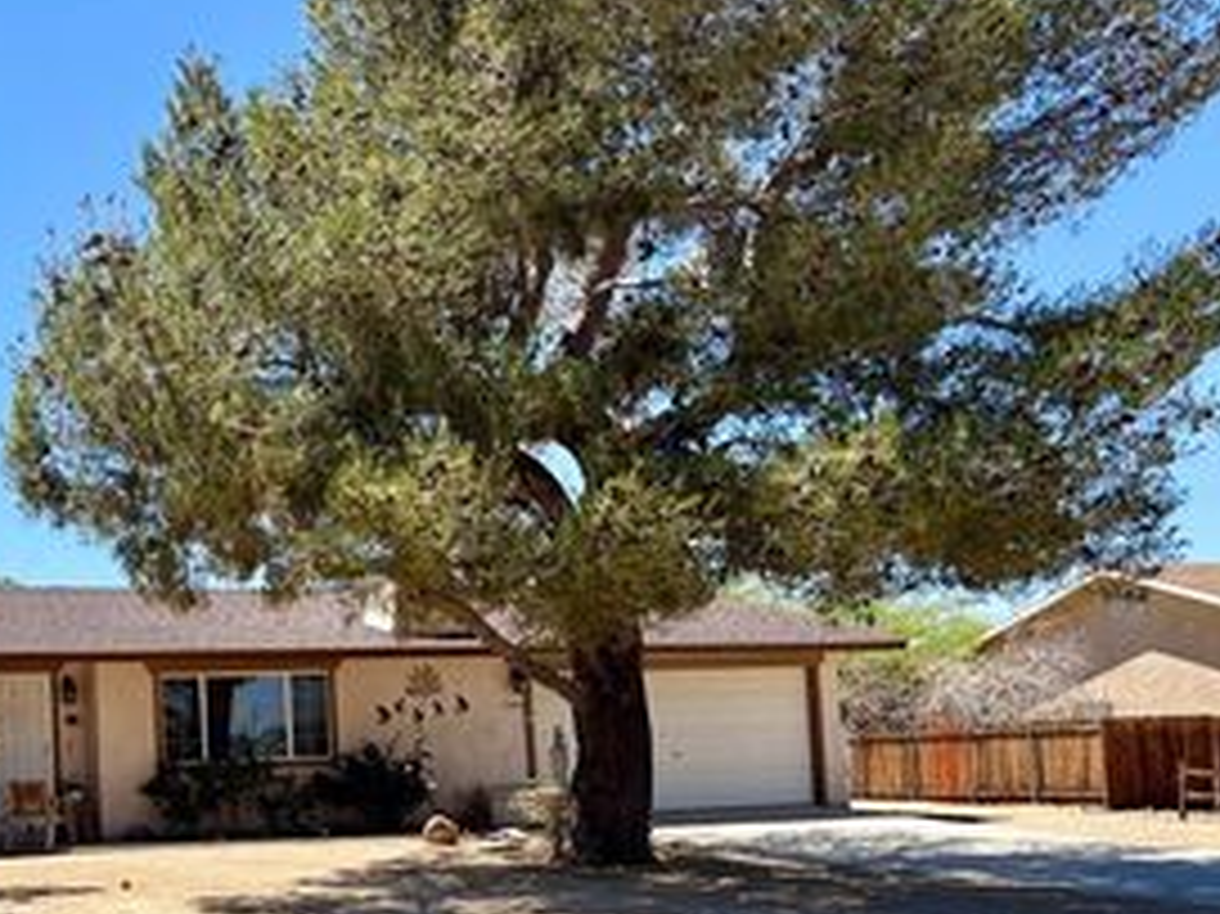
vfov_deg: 29.9
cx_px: 122
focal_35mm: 48
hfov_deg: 37.1
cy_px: 642
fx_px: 1691
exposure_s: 1/2933
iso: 50
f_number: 1.6
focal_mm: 5.96
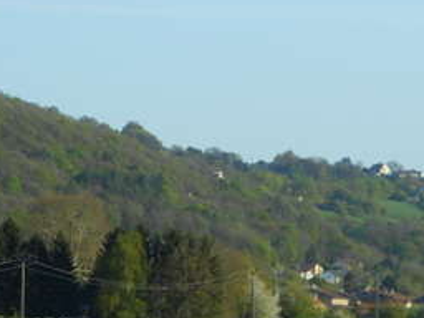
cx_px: 288
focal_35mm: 314
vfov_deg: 4.7
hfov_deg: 6.3
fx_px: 3846
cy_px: 166
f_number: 6.1
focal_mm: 23.9
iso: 80
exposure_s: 1/200
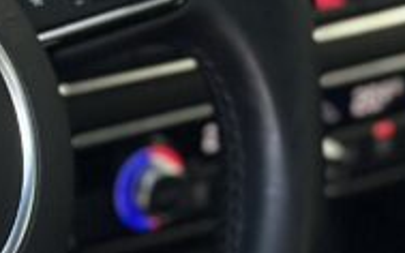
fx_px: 3034
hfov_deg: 7.5
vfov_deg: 4.8
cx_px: -152
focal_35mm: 275
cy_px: 131
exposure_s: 1/86
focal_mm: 6.86
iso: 125
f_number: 1.78
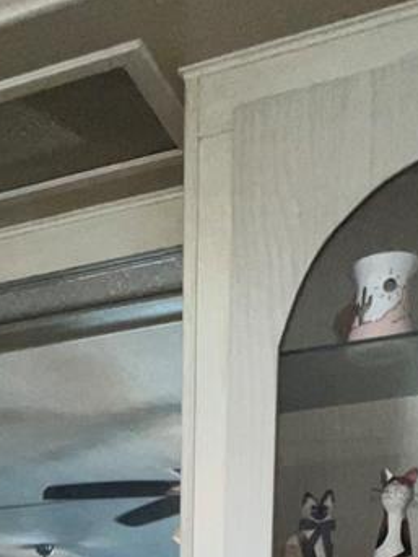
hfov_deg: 25.0
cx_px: 56
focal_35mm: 57
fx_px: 917
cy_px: 879
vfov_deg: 24.4
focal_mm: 1.57
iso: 64
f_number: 1.8
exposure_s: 1/122
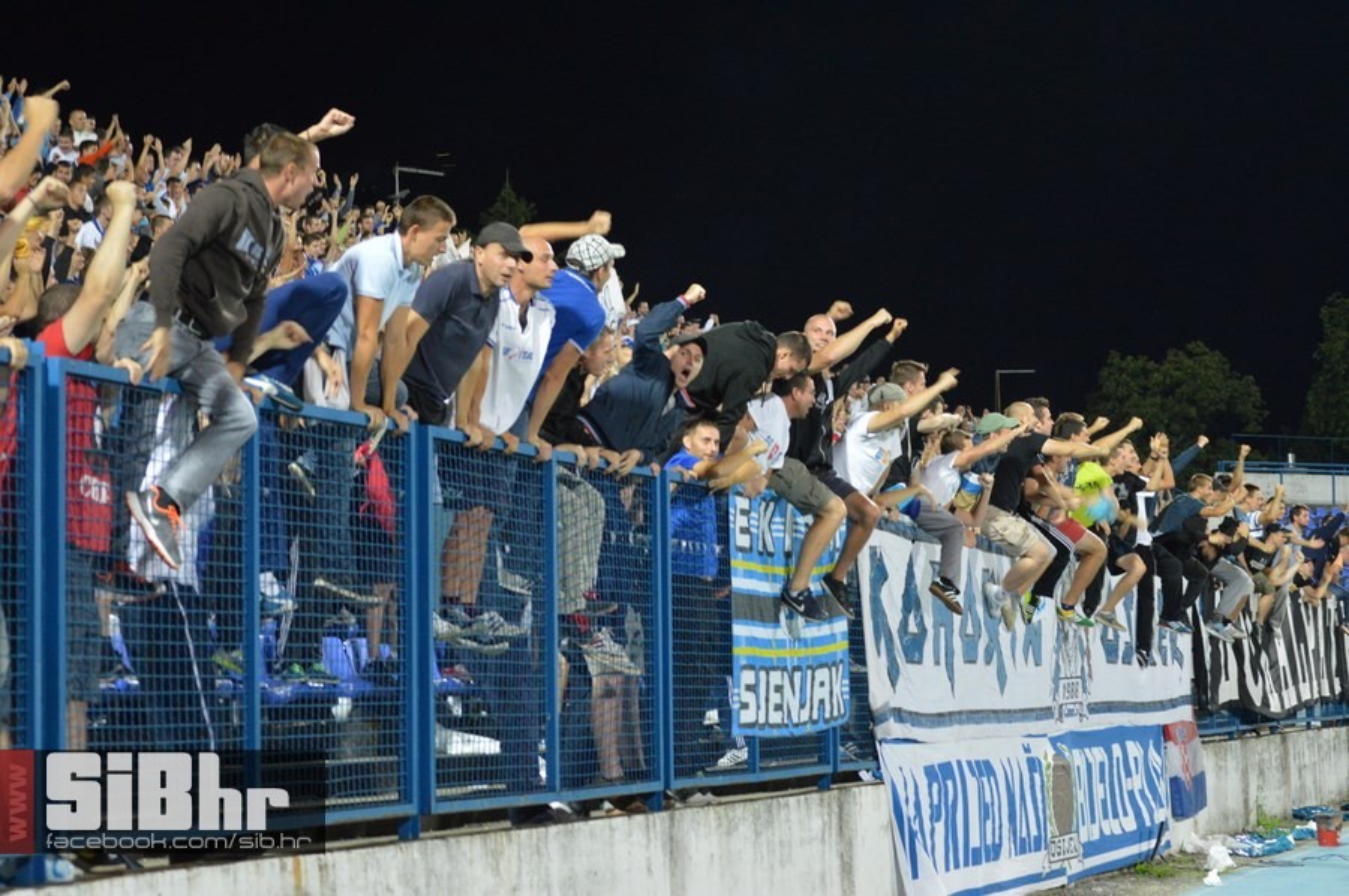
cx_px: 674
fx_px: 3088
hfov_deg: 24.6
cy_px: 448
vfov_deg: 16.5
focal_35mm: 82
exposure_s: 1/60
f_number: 5
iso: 1600
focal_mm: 55
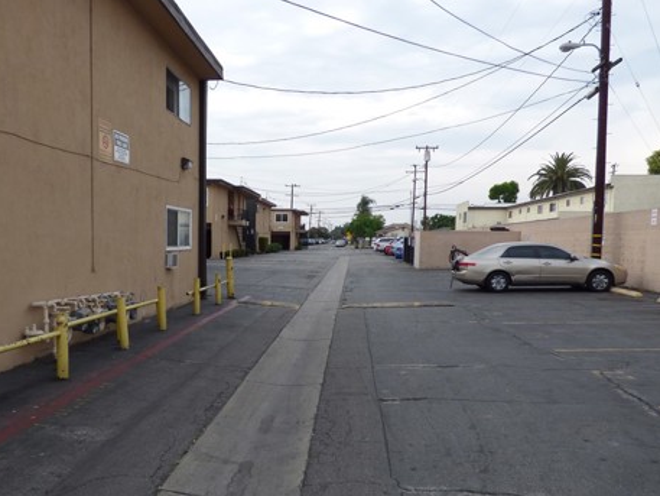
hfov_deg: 62.8
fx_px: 534
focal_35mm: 28
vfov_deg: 49.6
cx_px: 261
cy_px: 289
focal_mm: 3.58
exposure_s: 1/125
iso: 100
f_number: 2.8
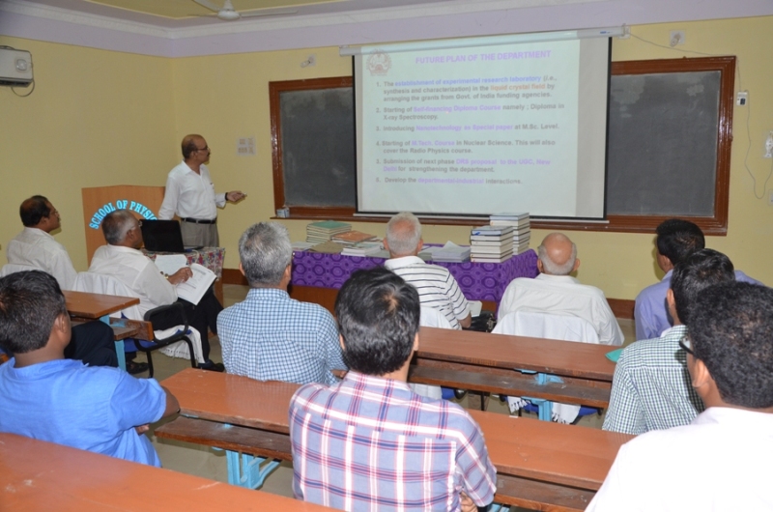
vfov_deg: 39.8
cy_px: 256
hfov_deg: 57.3
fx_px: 707
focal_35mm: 33
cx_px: 386
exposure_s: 1/125
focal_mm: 22
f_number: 5.6
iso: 640
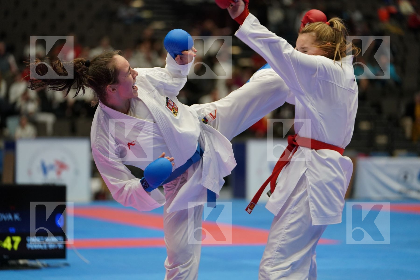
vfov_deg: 10.2
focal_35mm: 134
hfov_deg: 15.3
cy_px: 140
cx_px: 210
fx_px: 1563
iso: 2500
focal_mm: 134
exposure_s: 1/1000
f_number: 2.8
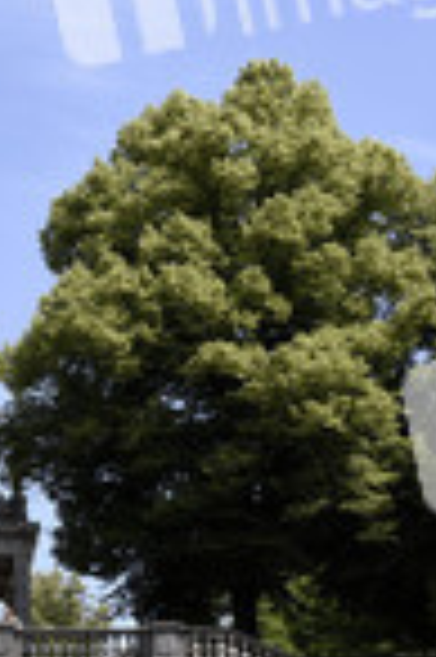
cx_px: -135
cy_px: 634
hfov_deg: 15.3
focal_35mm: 85
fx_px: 1548
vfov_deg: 23.1
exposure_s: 1/160
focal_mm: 31
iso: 250
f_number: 11
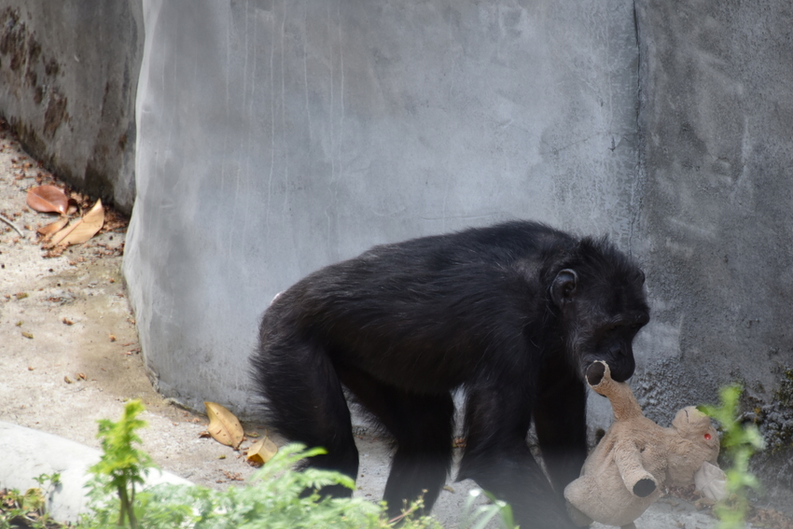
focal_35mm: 452
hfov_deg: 4.6
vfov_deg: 3.0
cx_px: 541
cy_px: 353
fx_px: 9958
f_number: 5.6
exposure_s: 1/640
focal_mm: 300
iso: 720
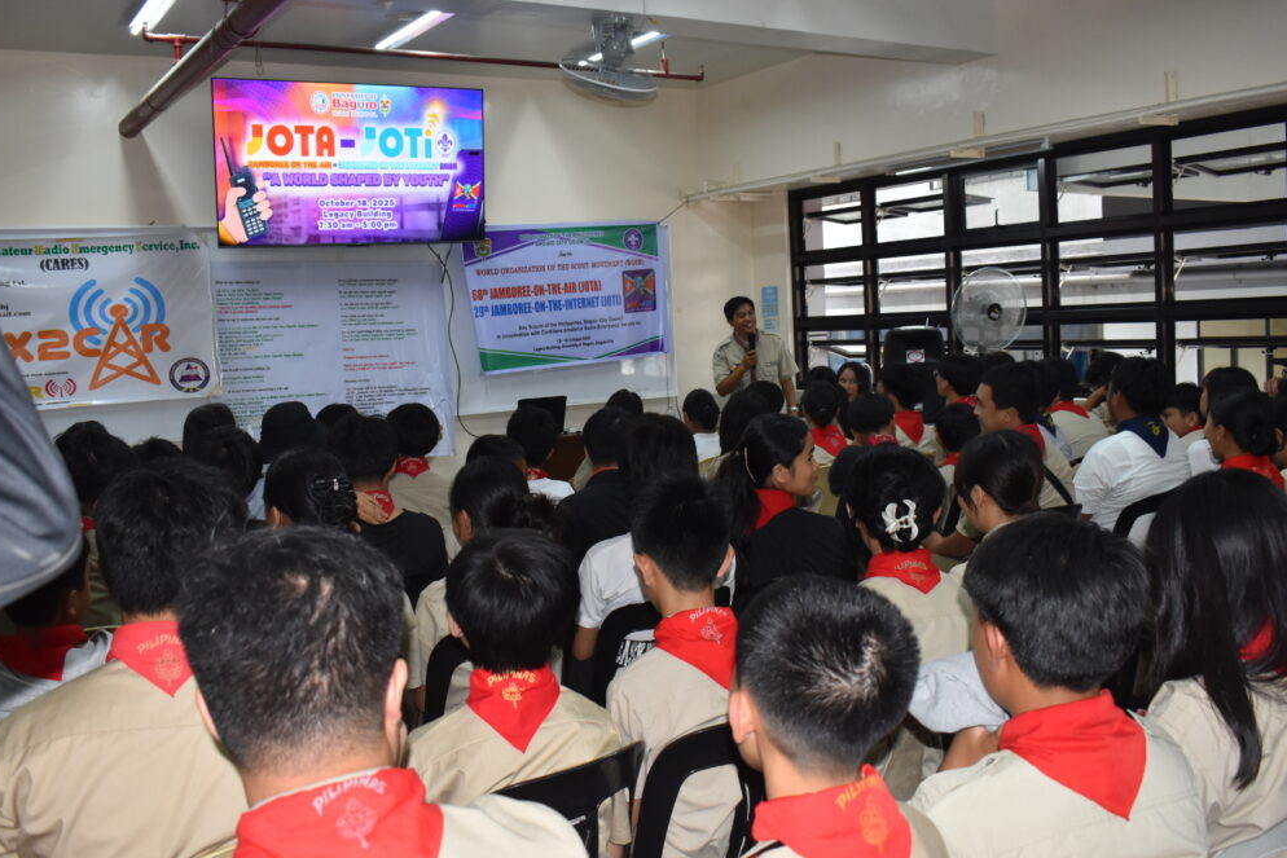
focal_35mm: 34
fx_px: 1216
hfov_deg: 55.8
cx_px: 625
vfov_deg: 38.9
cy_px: 430
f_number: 4.5
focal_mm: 22
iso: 800
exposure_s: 1/80
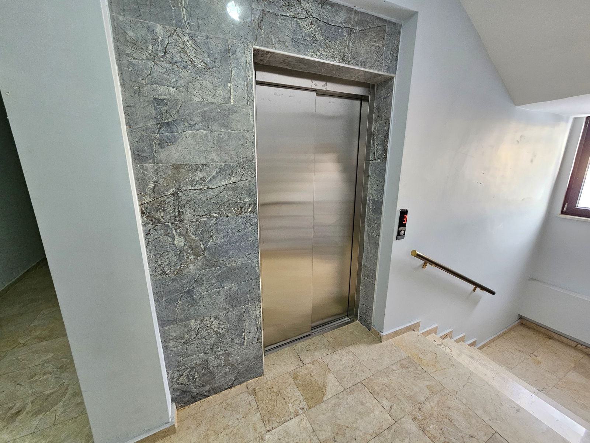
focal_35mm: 13
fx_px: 222
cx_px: 295
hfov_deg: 106.2
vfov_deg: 89.9
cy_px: 222
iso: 320
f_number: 2.2
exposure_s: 1/33.4
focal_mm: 2.2
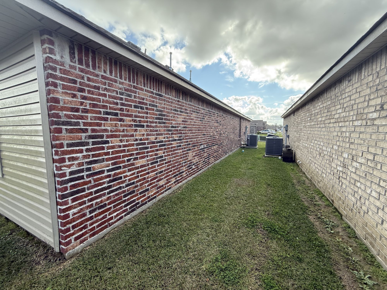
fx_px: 157
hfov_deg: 102.1
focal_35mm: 14
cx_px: 194
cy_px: 145
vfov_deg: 85.7
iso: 64
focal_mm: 2.22
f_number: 2.2
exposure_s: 1/421
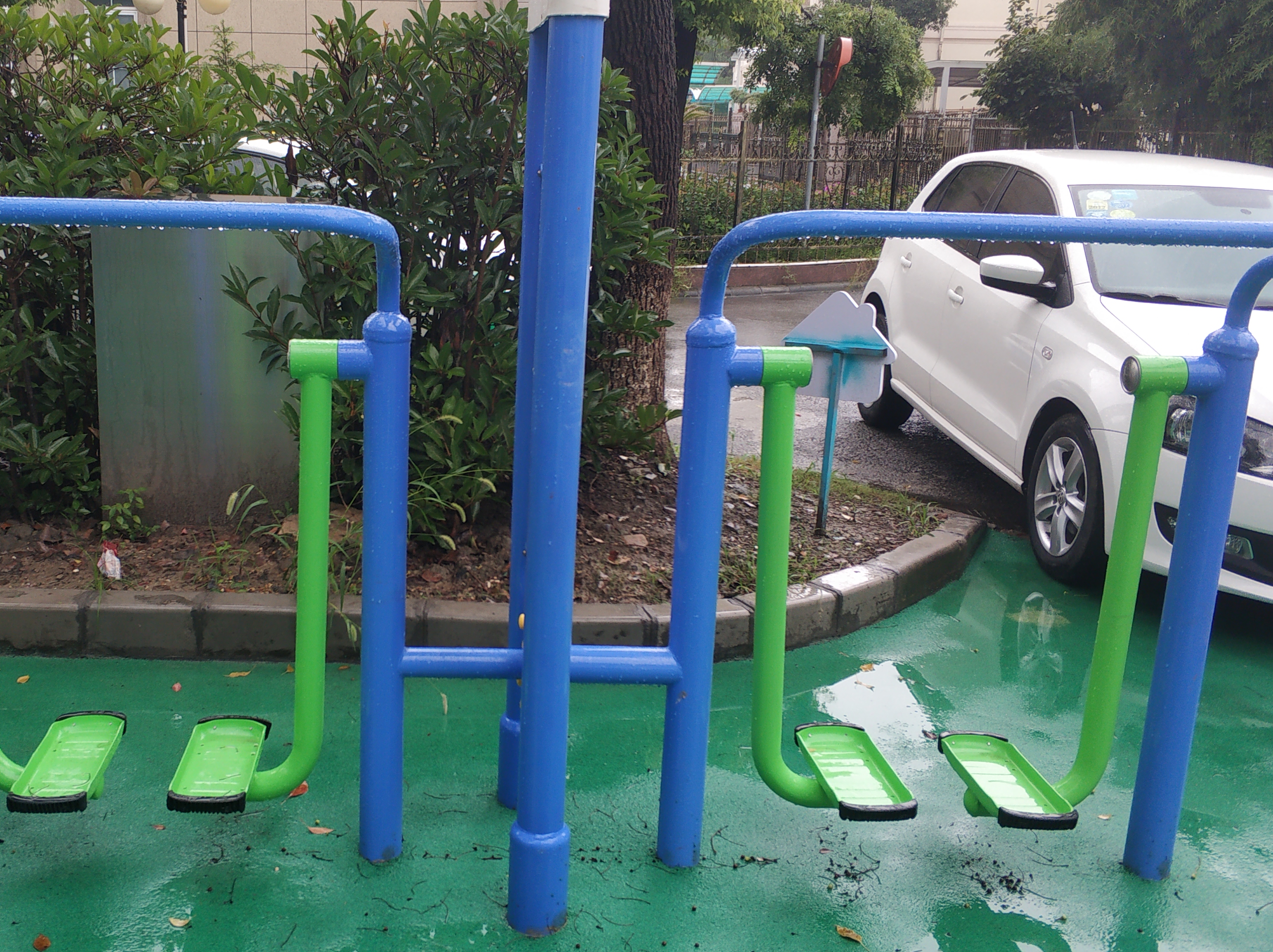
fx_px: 1359
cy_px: 458
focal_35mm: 37
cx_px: 456
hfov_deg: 49.5
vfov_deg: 38.6
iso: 225
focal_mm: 3.82
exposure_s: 1/100
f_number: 1.8
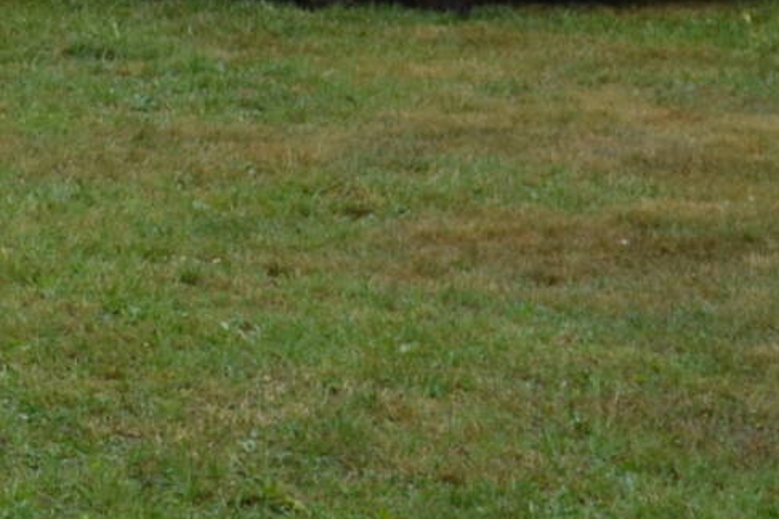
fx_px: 4868
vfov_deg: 6.0
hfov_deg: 8.9
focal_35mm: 225
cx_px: -487
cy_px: -442
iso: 280
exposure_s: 1/125
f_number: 5.6
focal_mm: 38
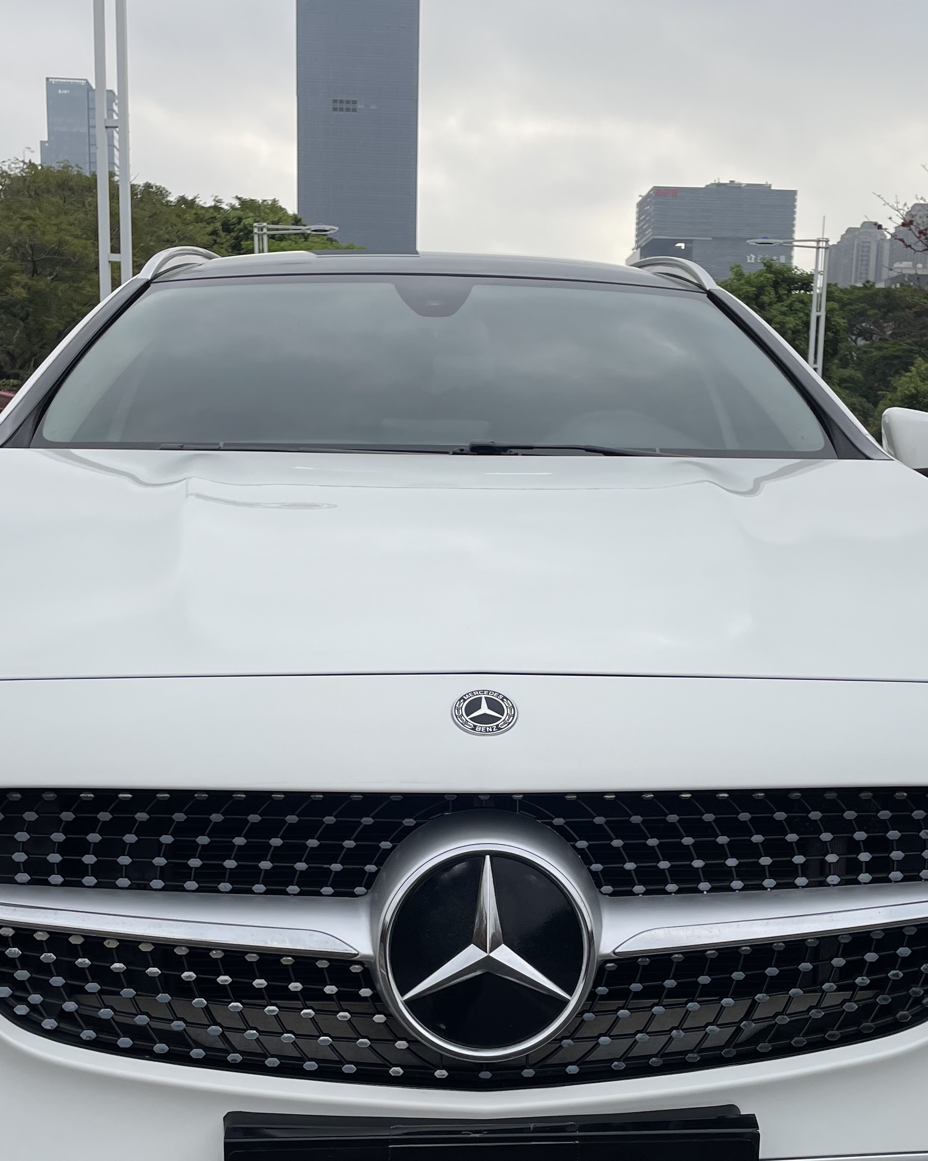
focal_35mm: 44
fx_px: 1511
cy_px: 723
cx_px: 480
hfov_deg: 34.1
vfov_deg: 41.7
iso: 32
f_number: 1.6
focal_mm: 4.2
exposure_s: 1/3125
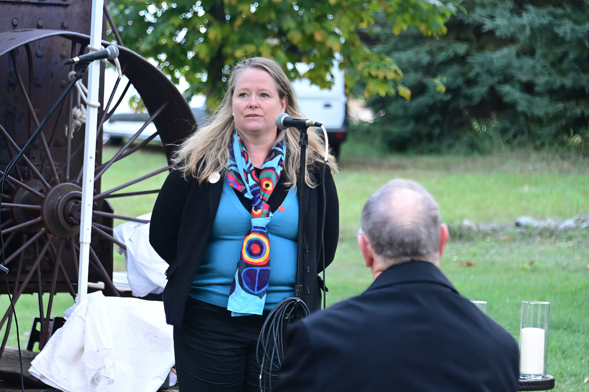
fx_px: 2617
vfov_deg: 8.6
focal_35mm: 160
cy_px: 196
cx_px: 294
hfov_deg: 12.8
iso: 5600
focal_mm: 160
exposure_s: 1/160
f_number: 5.6
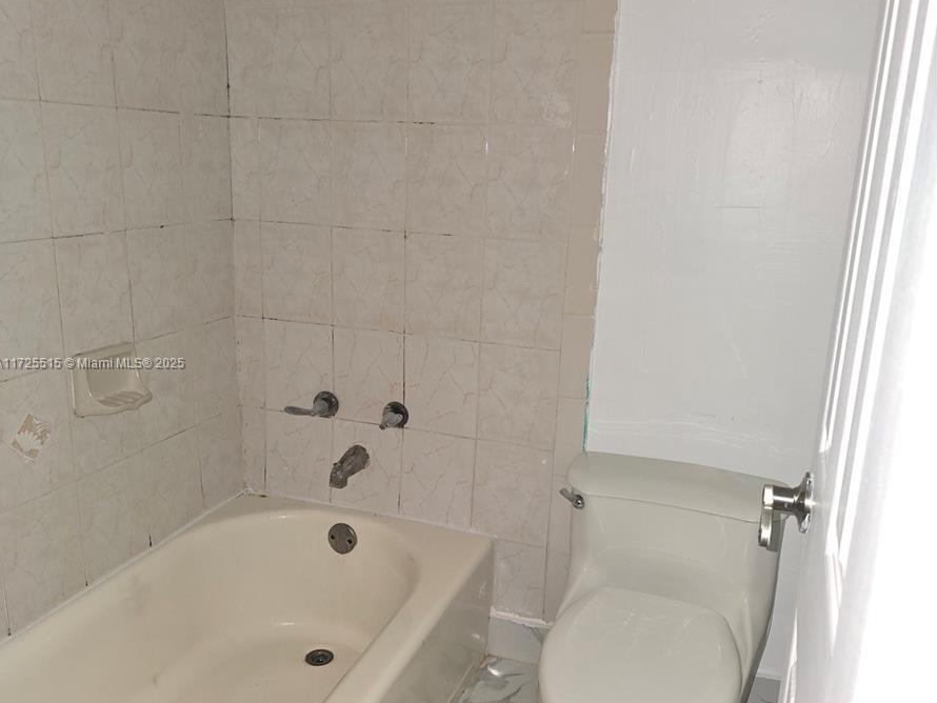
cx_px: 465
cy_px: 364
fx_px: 839
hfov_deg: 58.3
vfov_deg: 45.5
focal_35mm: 31
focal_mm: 6.3
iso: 125
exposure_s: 1/20
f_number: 1.7
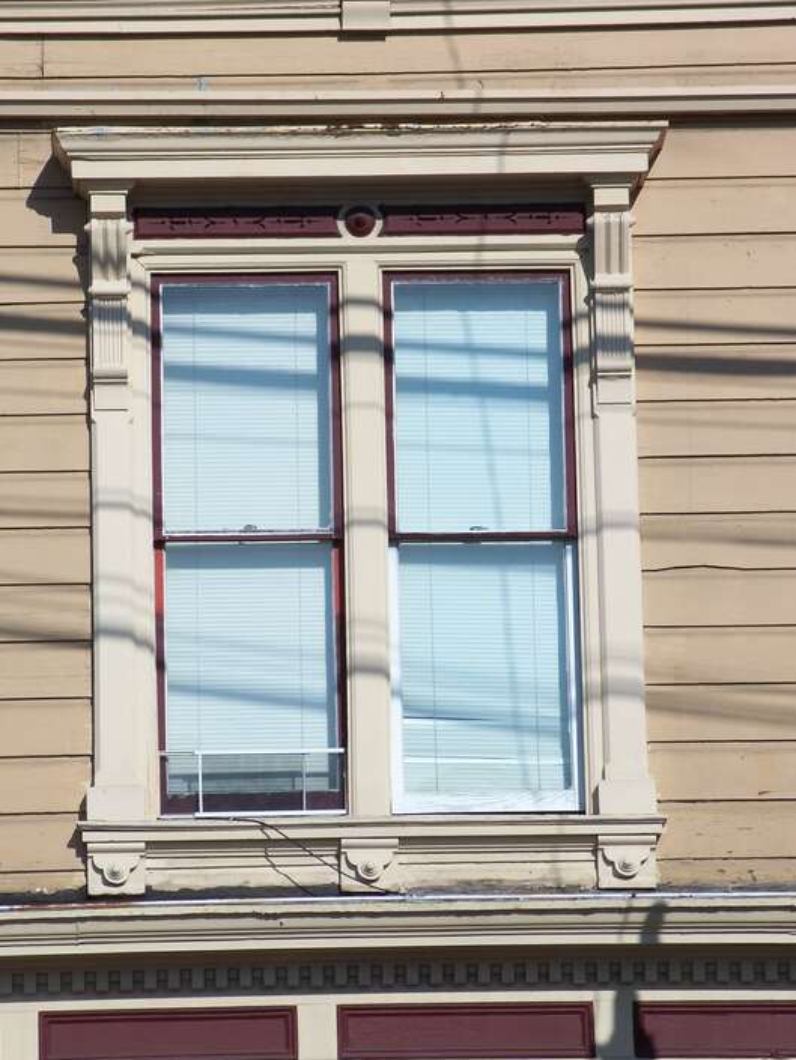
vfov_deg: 9.4
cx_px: 355
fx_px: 6437
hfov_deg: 7.1
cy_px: 537
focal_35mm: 210
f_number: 6.3
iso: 64
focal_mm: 38.8
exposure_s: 1/400
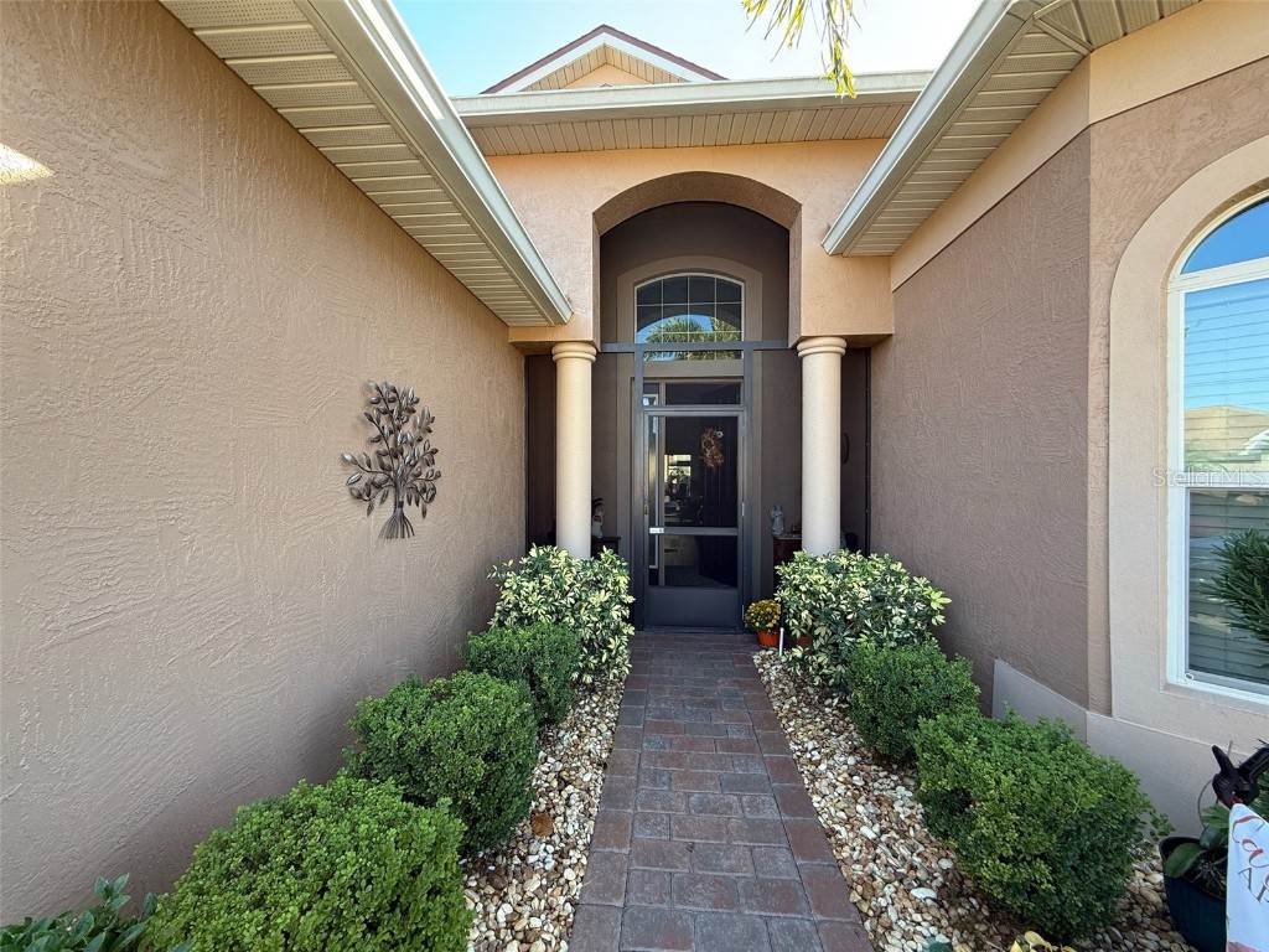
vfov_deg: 85.7
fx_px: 513
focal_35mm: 14
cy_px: 476
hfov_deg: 102.1
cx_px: 634
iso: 64
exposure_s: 1/99
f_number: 2.2
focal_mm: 2.22
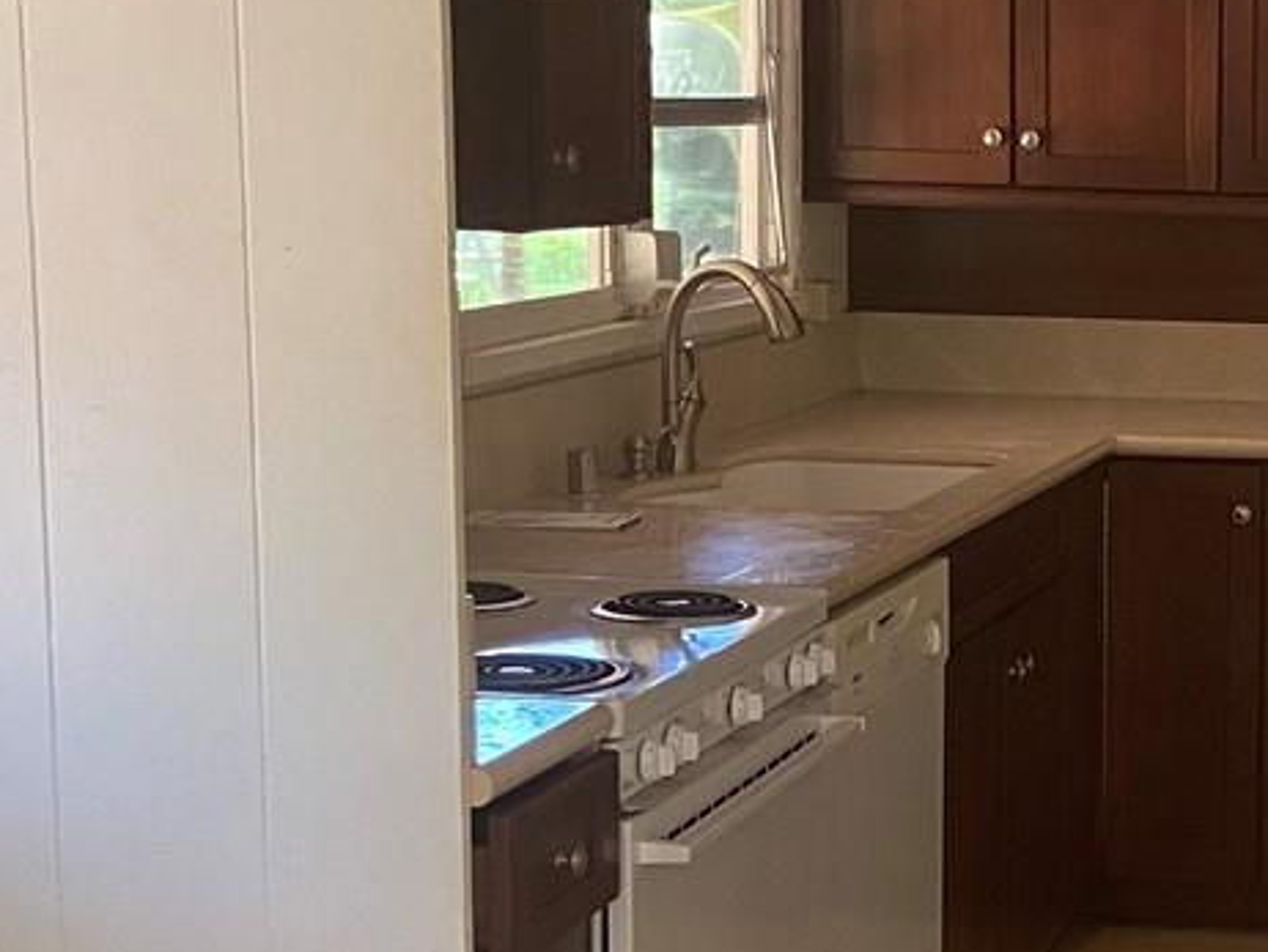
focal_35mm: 90
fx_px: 3298
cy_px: 598
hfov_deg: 20.4
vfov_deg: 16.4
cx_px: 1512
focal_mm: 4.25
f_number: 1.8
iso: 125
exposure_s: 1/67
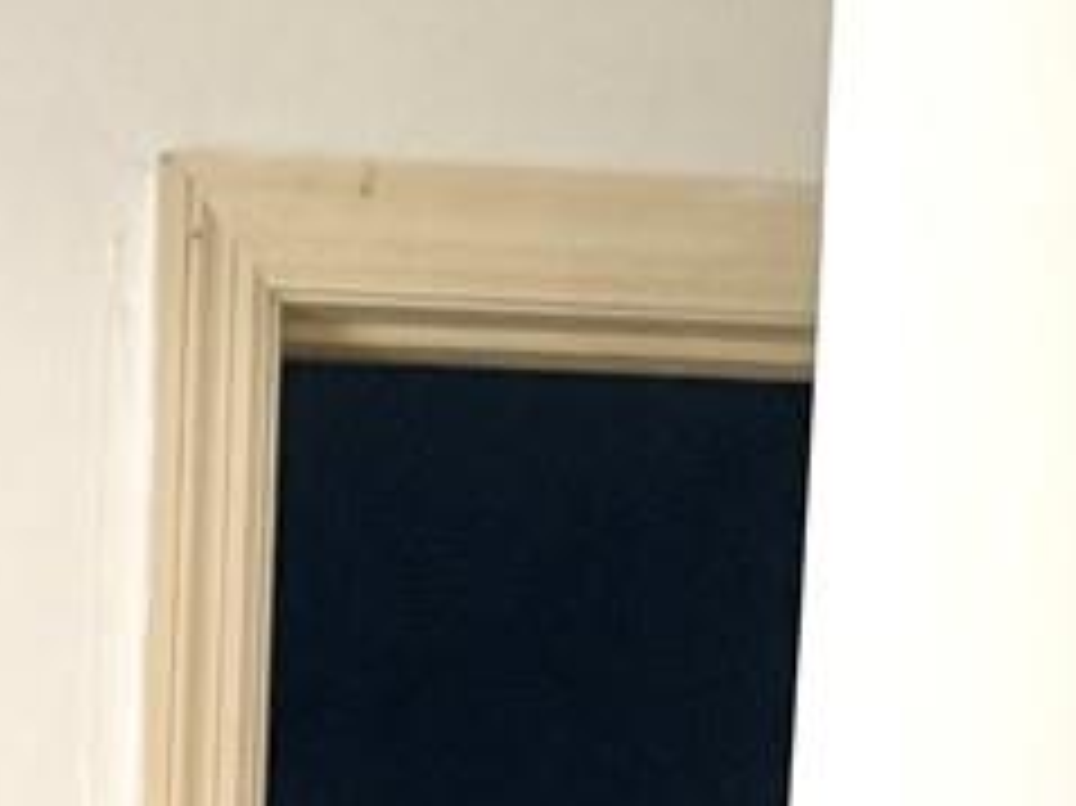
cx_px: -252
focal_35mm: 161
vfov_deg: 8.0
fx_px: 5002
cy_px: 2328
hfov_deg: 12.0
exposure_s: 1/60
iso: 160
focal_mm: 6.76
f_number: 1.78
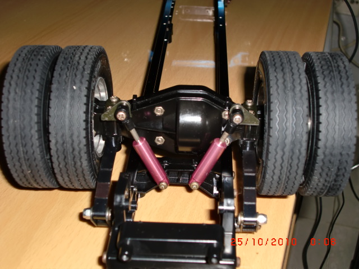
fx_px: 539
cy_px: 134
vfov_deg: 28.0
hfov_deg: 36.8
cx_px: 180
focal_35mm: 52
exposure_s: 1/60
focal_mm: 9.1
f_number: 3.4
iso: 64
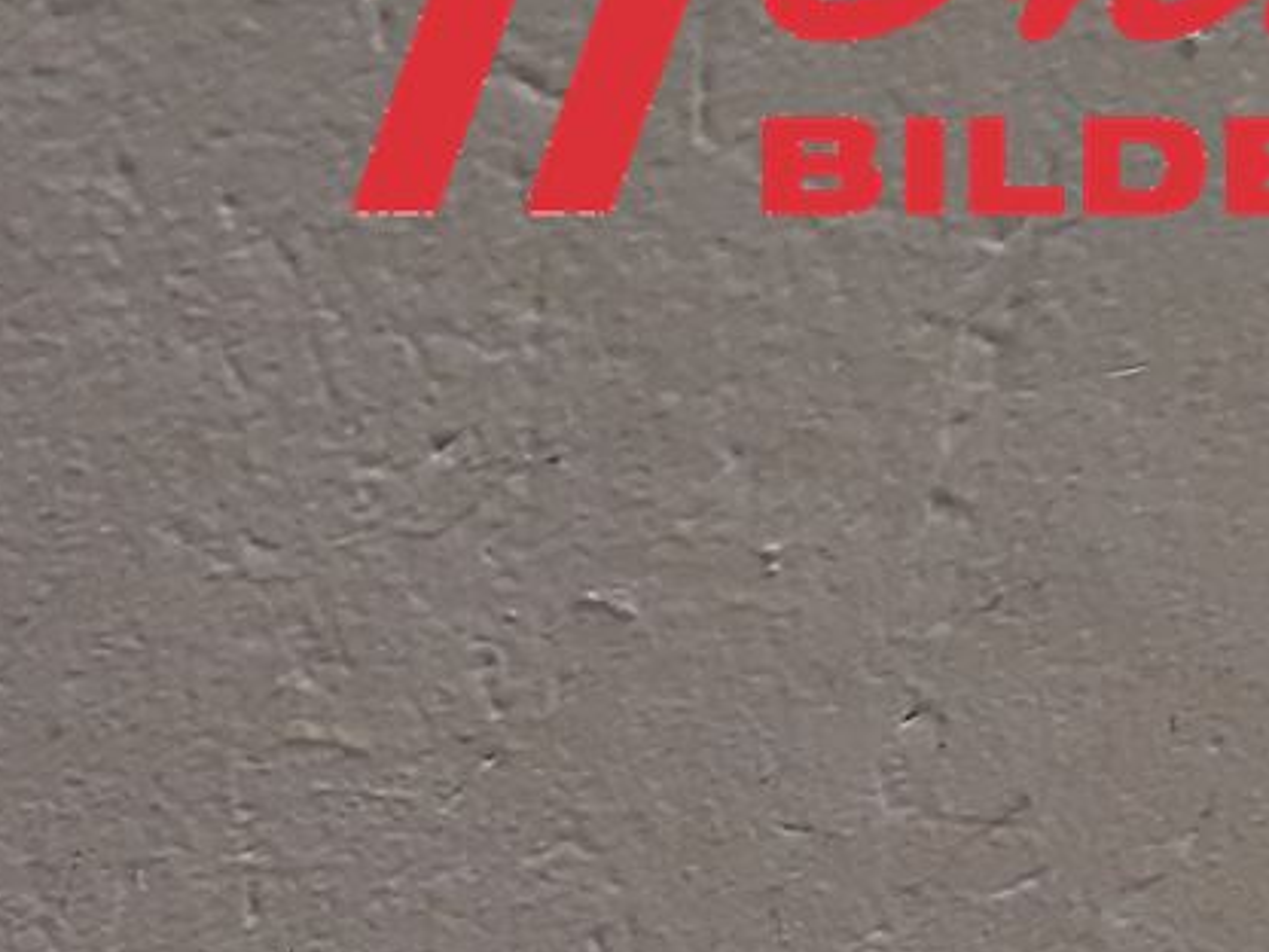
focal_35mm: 128
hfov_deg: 14.0
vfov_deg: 10.4
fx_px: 4692
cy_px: 2041
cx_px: -900
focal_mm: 3.93
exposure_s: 1/50
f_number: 1.7
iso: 125
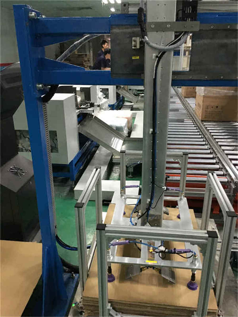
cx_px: 119
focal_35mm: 29
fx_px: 266
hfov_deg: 48.3
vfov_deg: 61.6
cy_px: 158
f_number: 2.2
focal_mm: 4.15
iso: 320
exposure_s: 1/17
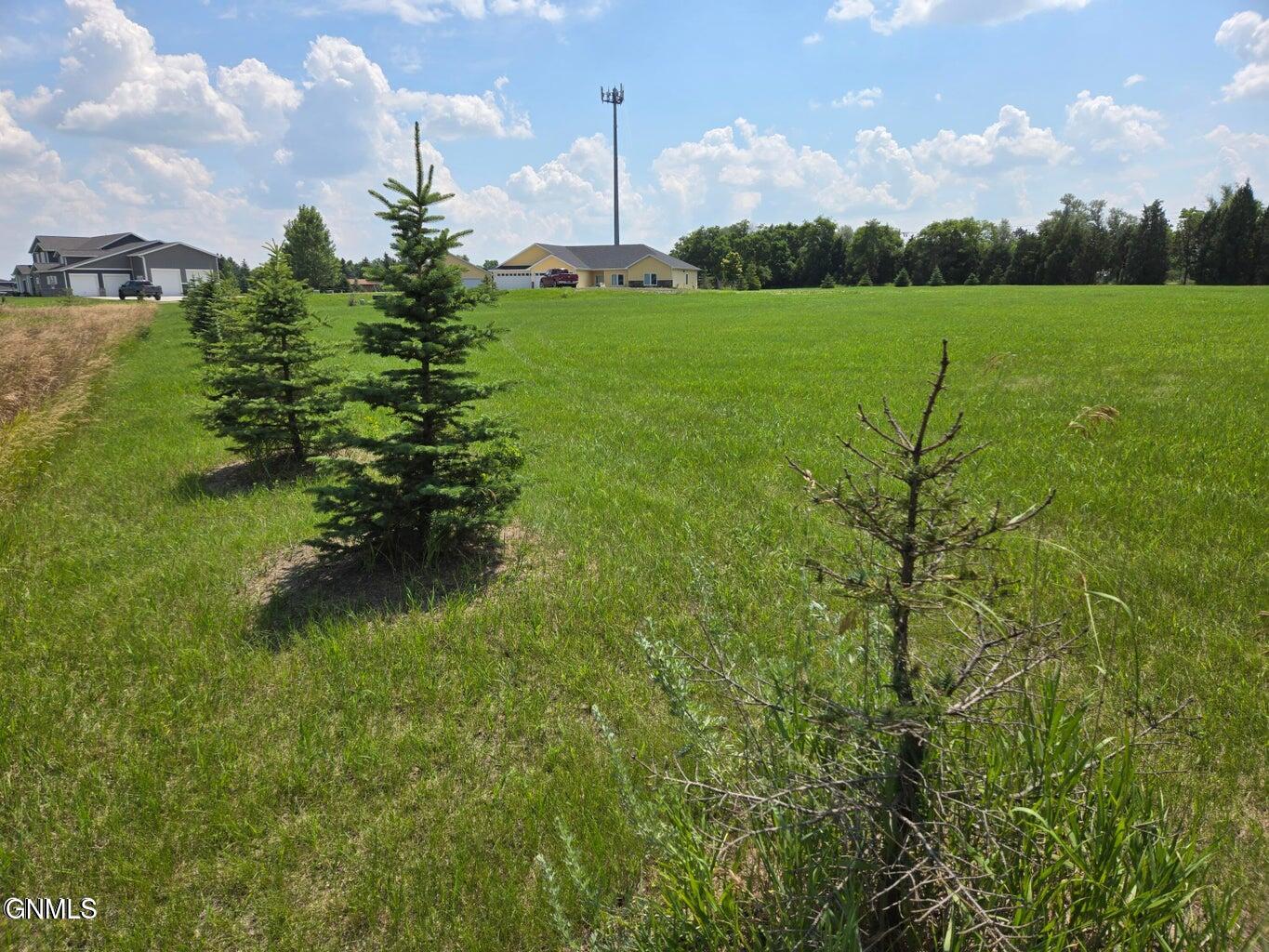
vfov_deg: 58.9
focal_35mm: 23
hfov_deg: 73.9
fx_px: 843
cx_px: 634
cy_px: 476
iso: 25
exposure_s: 1/2252
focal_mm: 5.4
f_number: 1.8
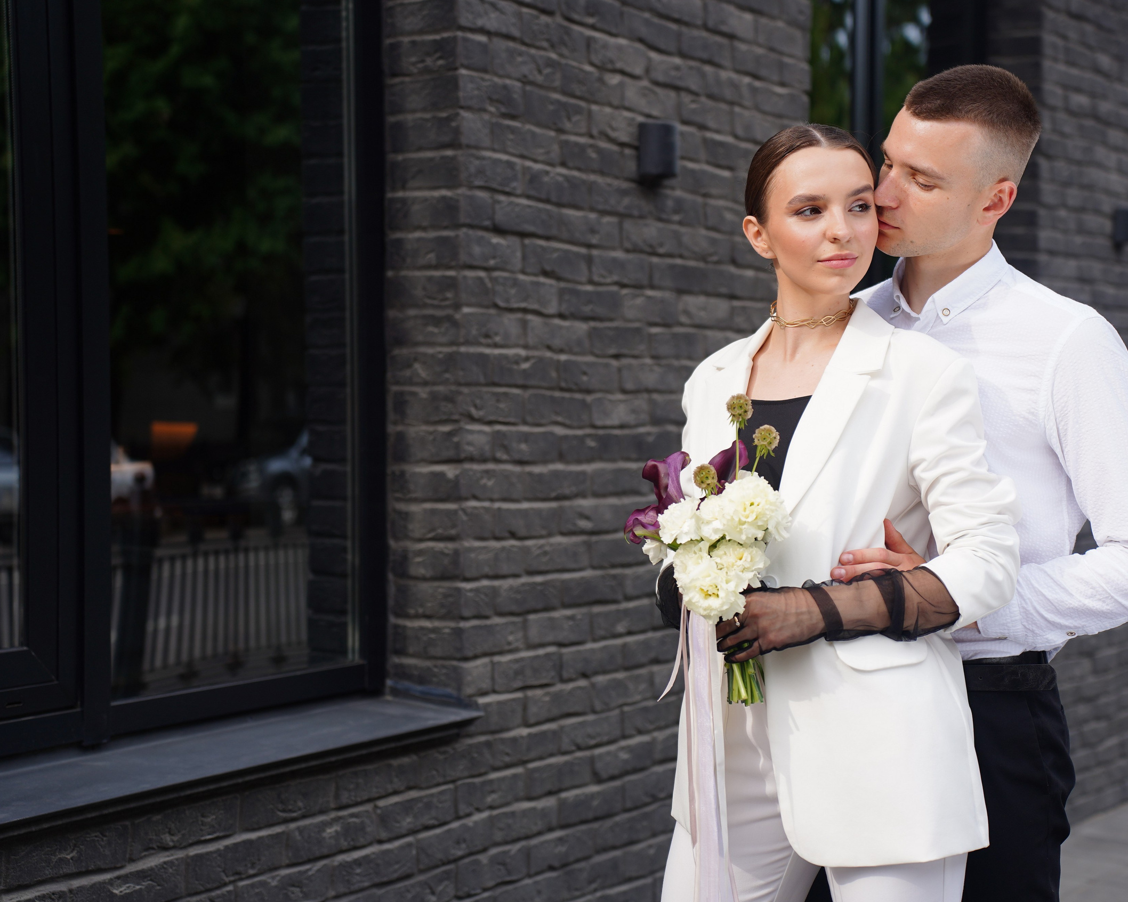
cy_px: 451
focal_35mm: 67
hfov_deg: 28.3
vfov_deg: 22.8
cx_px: 619
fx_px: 2237
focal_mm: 59
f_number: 2.8
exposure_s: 1/500
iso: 100
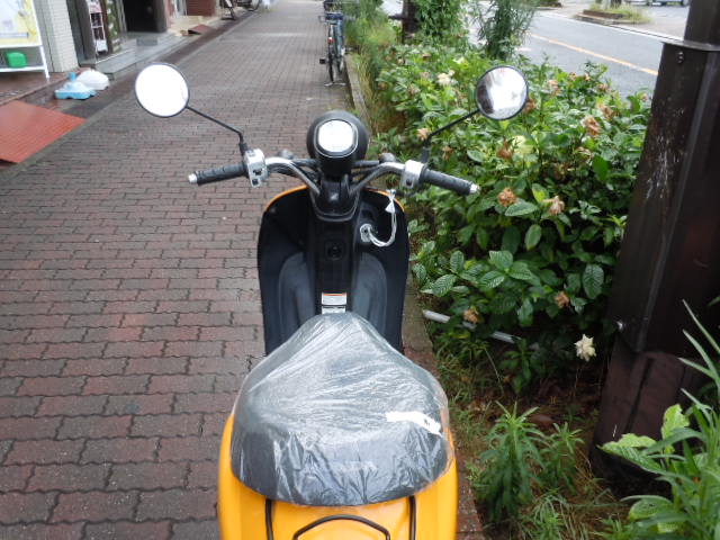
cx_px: 360
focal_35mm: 28
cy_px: 270
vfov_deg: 49.7
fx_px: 582
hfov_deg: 63.4
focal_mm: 5
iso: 100
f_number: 3.7
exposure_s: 1/160
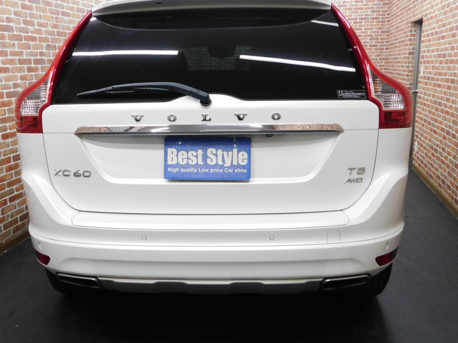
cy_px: 165
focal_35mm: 34
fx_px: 450
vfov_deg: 41.8
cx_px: 202
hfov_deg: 53.8
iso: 320
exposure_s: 1/30
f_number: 3
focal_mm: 4.1
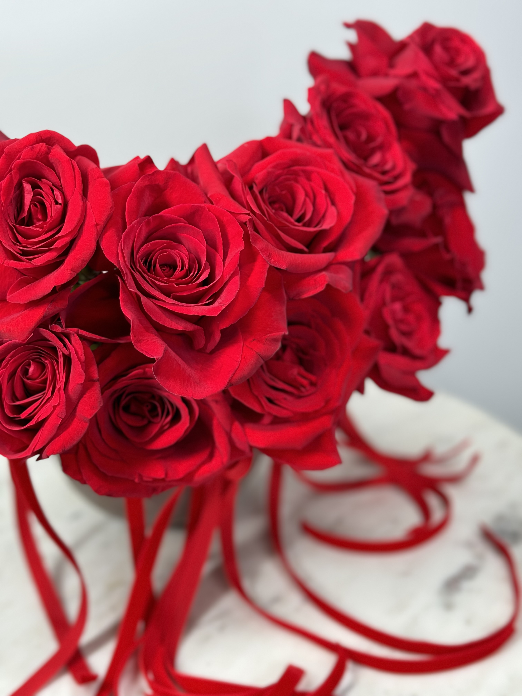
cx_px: 261
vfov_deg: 39.7
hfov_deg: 30.3
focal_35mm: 48
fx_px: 965
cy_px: 348
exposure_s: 1/121
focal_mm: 6.86
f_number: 1.78
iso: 64
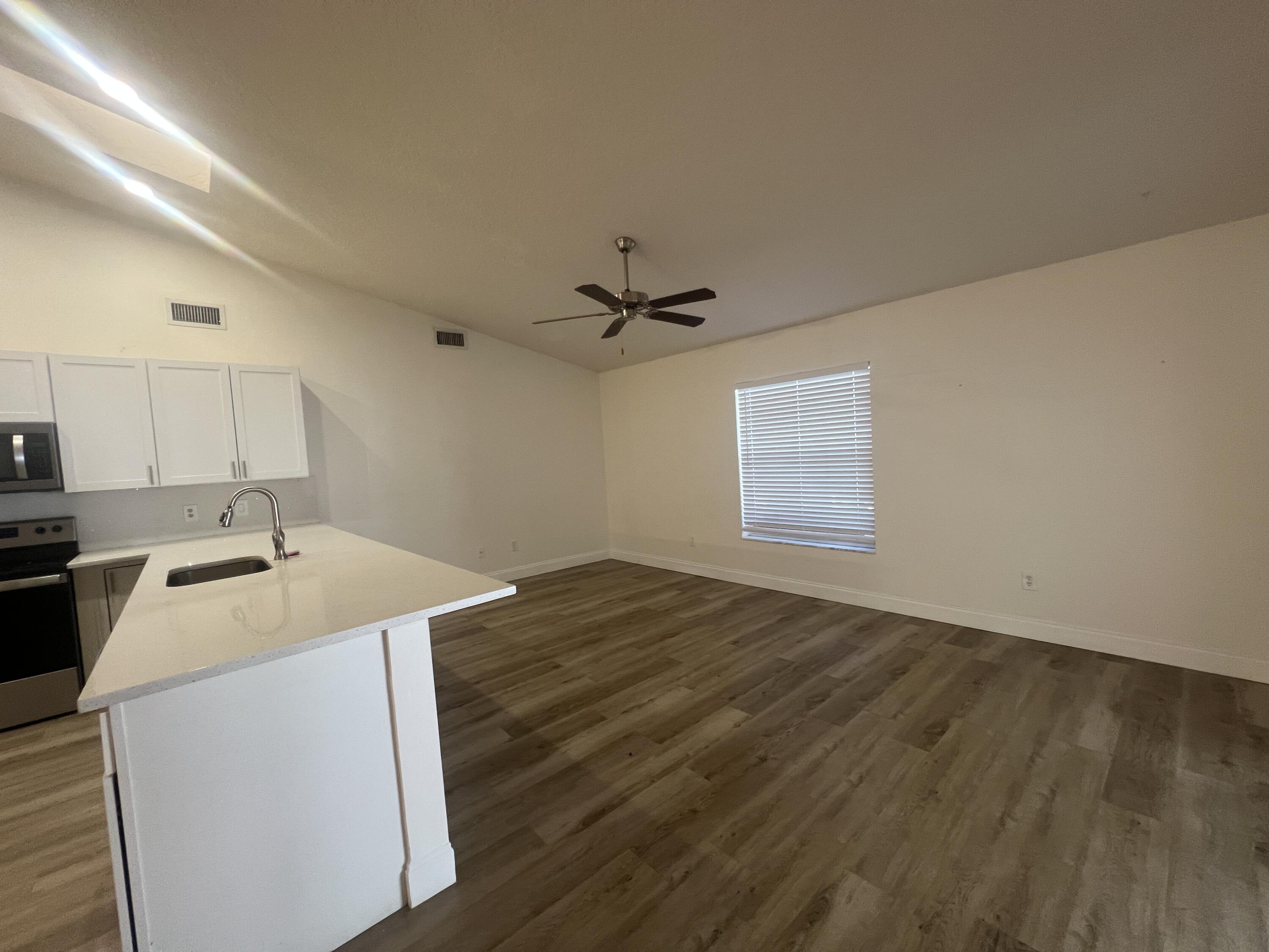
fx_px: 477
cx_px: 634
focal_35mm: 13
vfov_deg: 89.9
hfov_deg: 106.2
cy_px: 476
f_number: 1.8
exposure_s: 1/60
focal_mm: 1.57
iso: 125
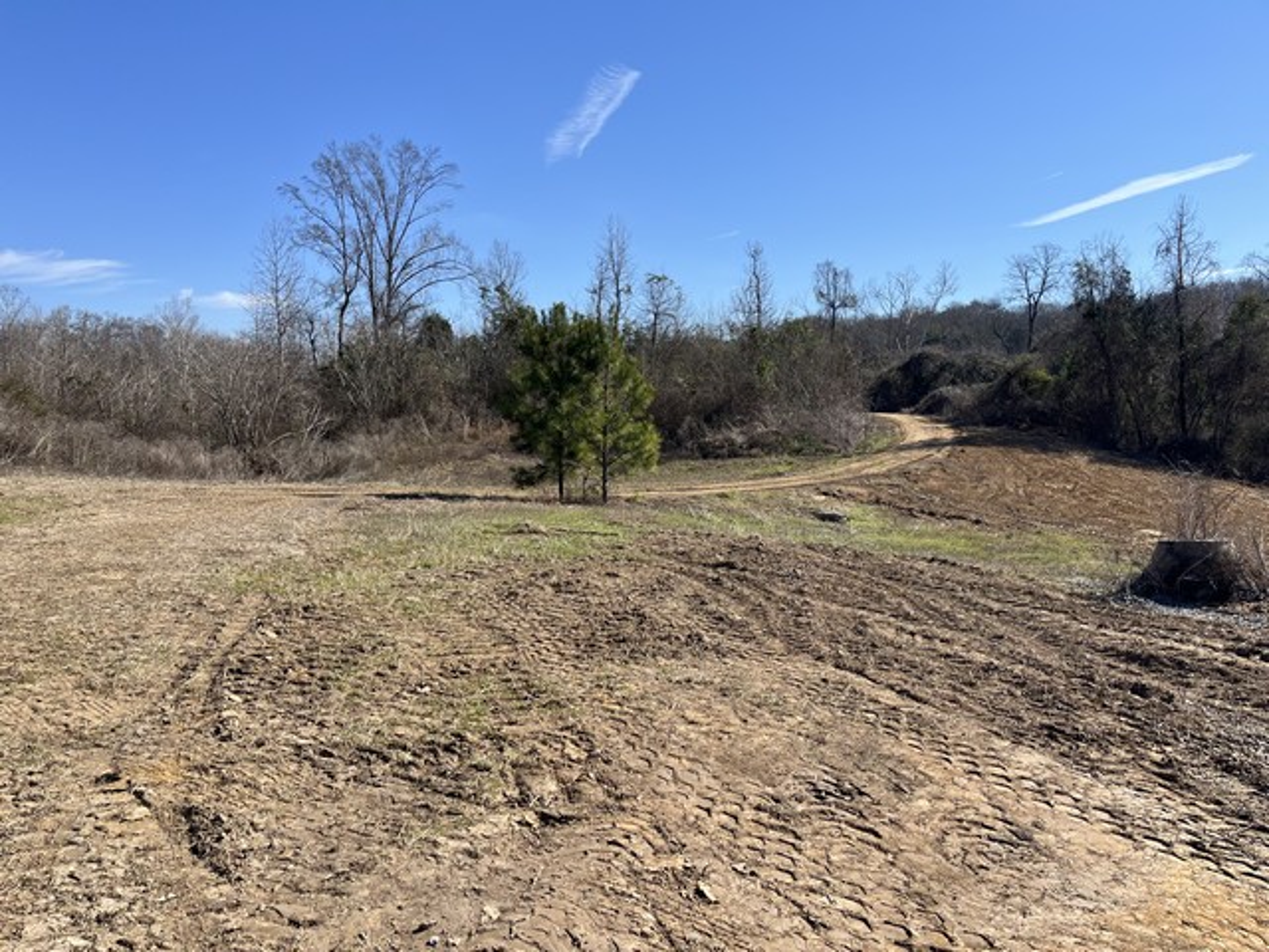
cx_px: 634
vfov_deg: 53.1
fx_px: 953
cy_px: 476
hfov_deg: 67.3
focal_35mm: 26
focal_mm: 5.1
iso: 50
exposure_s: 1/3215
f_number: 1.6
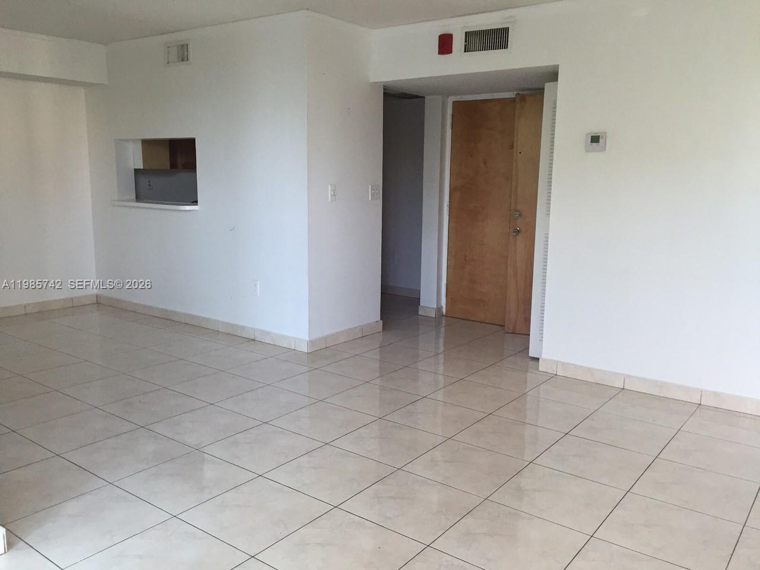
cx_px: 380
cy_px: 285
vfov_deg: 48.2
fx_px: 637
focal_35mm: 29
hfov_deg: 61.7
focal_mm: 4.15
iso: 50
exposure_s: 1/30
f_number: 2.2
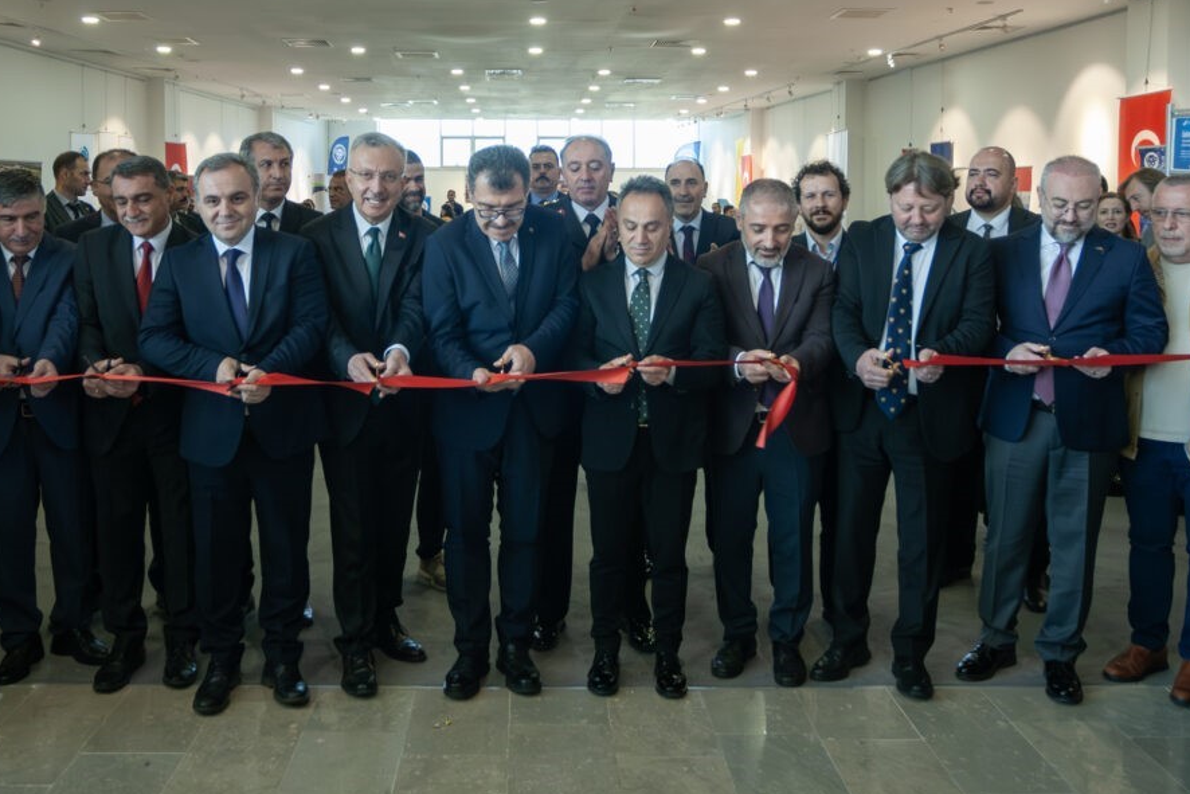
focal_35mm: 26
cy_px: 177
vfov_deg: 47.3
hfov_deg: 67.3
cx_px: 390
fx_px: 860
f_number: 3.5
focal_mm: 15
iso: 1600
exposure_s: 1/100
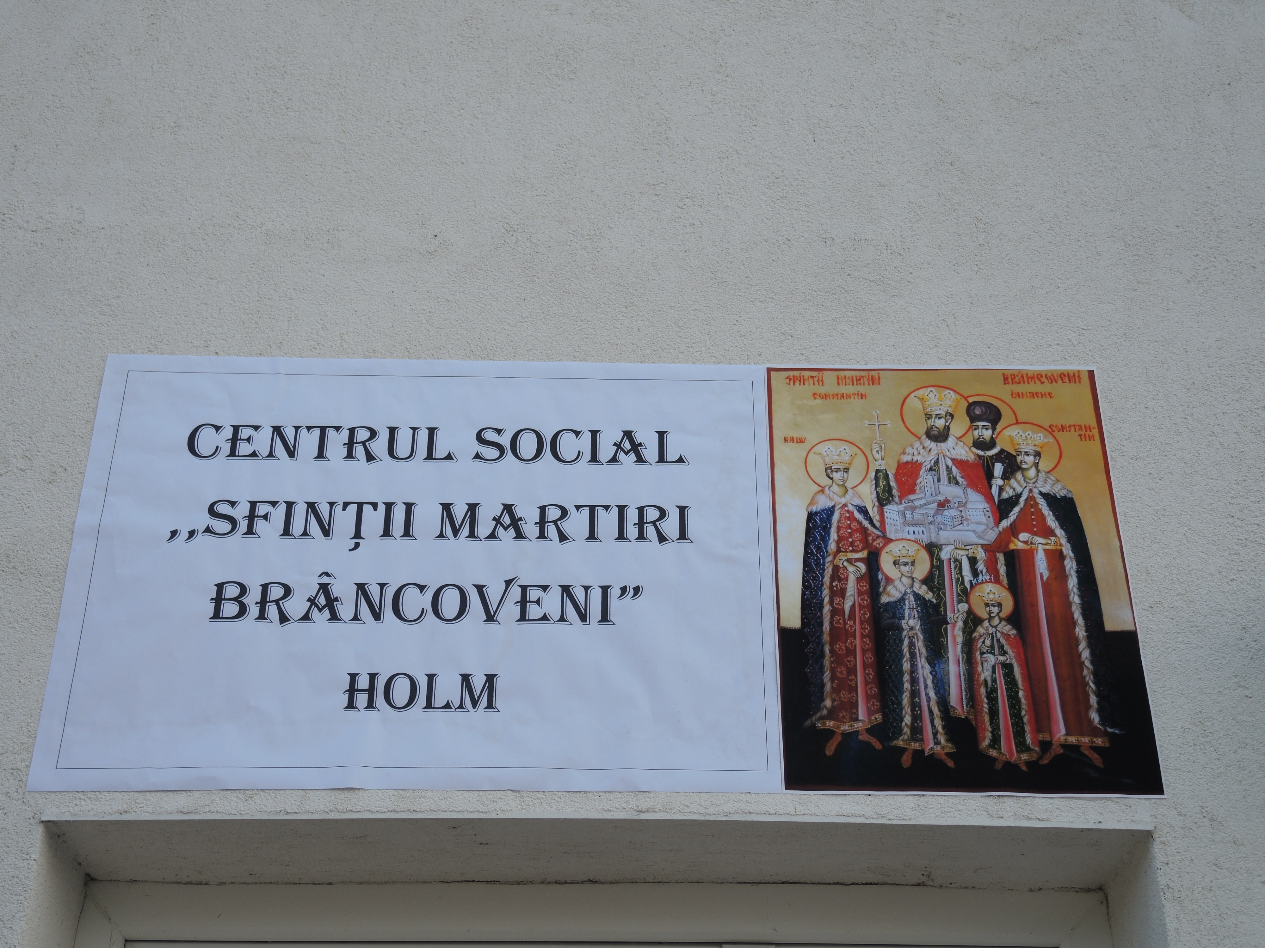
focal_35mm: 50
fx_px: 1827
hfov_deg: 38.2
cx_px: 632
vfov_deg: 29.1
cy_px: 474
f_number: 2.8
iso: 80
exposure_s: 1/500
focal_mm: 11
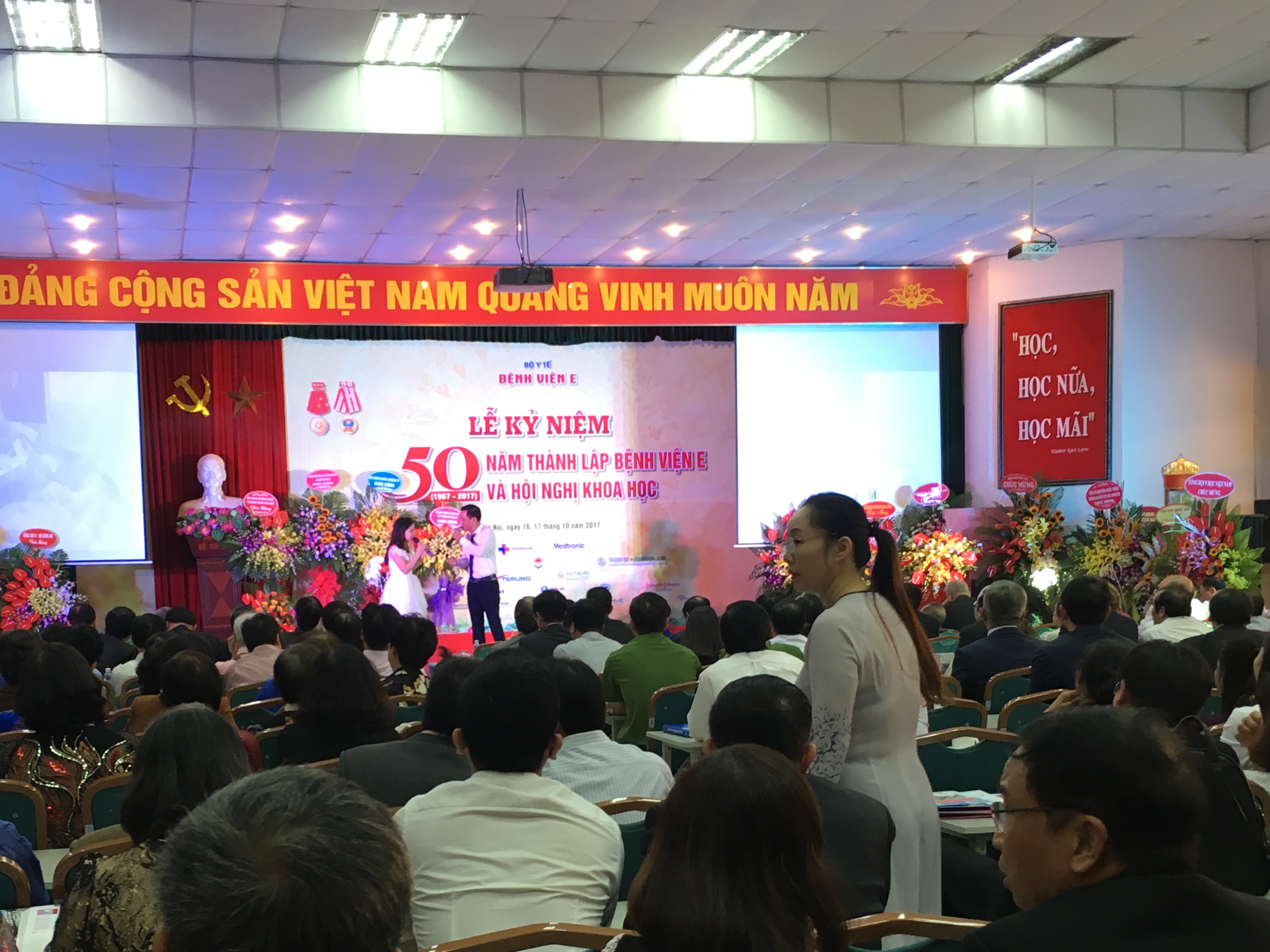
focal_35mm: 46
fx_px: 1687
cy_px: 700
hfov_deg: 41.1
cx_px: 507
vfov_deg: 31.0
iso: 64
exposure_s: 1/33
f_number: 2.2
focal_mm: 4.15
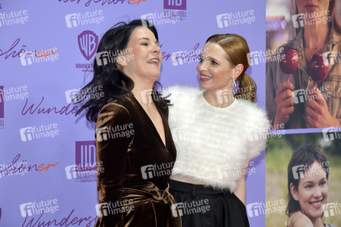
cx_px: 170
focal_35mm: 120
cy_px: 114
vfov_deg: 11.4
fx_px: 1136
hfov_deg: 17.1
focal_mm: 120
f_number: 7.1
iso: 1000
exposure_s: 1/200
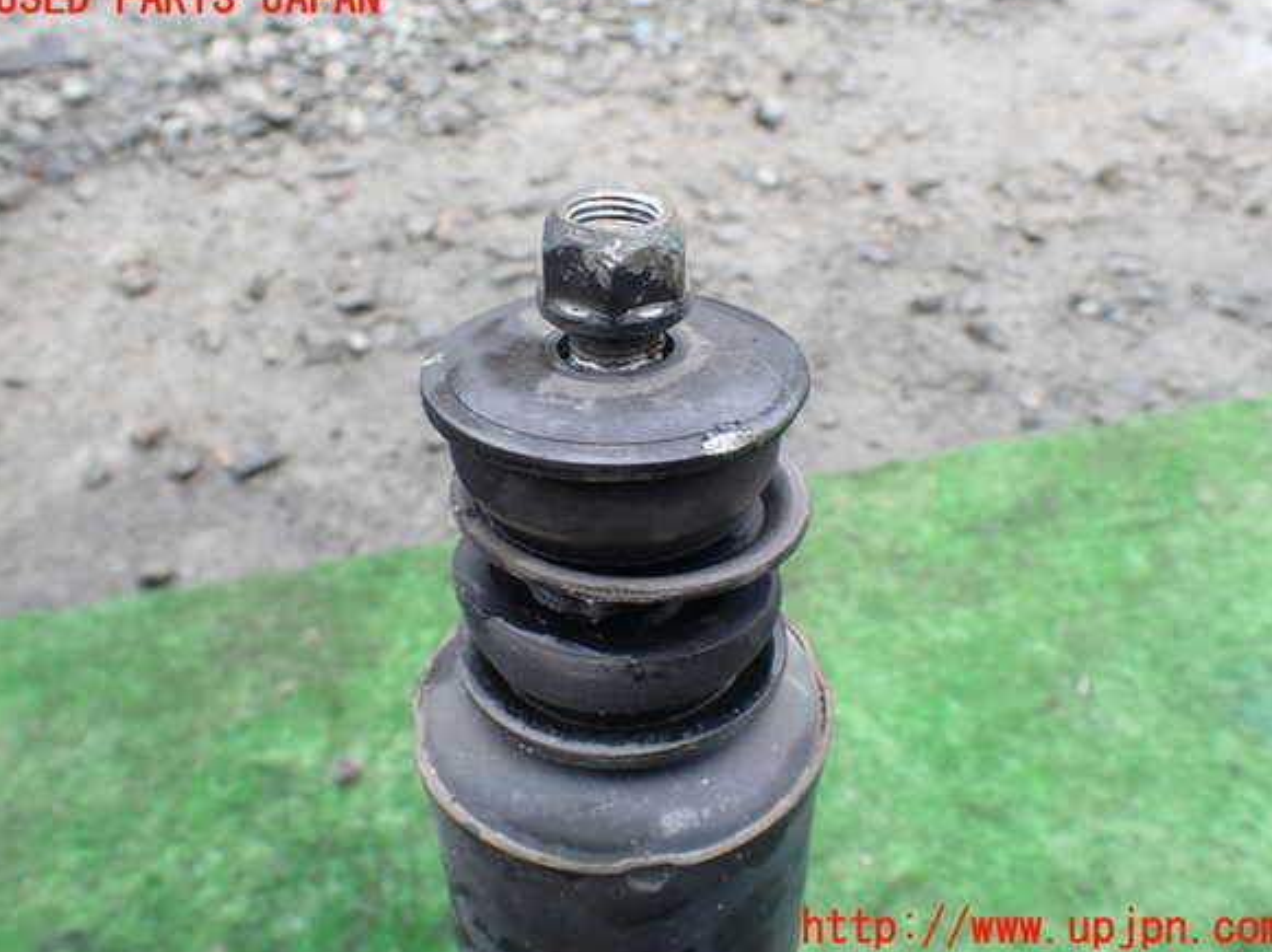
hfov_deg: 58.4
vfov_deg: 45.4
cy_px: 464
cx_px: 639
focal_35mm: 31
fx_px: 1138
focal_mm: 5.4
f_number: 3.2
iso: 100
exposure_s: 1/160
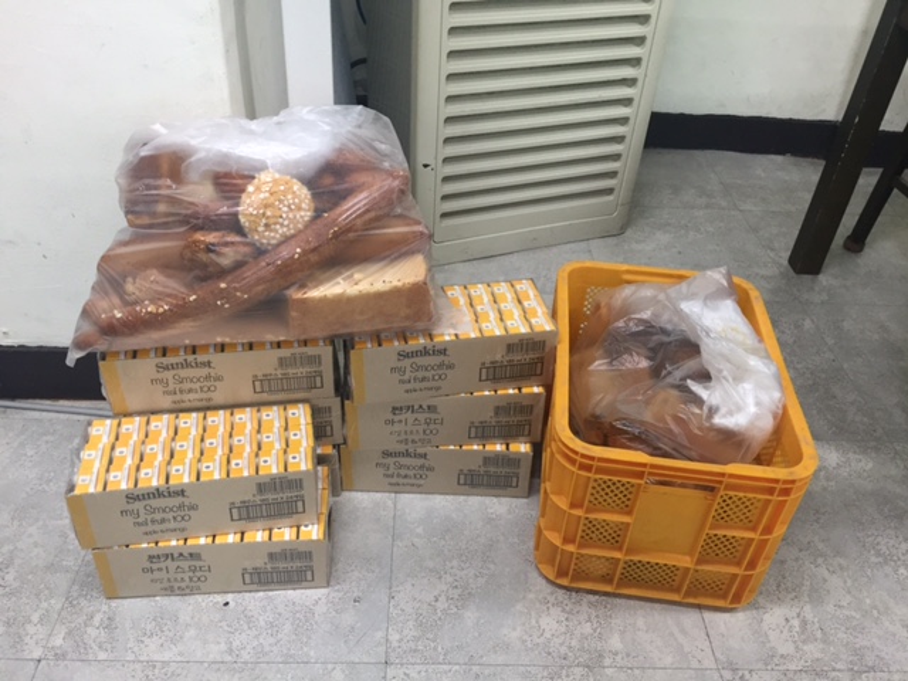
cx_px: 454
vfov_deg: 48.2
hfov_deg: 61.7
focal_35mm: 29
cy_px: 340
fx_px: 761
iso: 100
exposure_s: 1/30
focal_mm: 4.15
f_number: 2.2
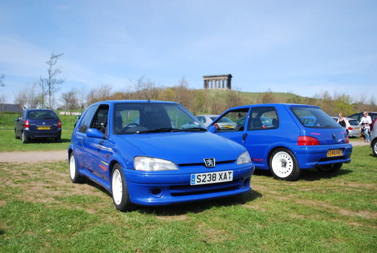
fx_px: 346
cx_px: 188
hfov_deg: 57.2
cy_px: 126
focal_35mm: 33
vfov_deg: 40.1
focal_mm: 22
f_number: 4.5
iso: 400
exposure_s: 1/2500
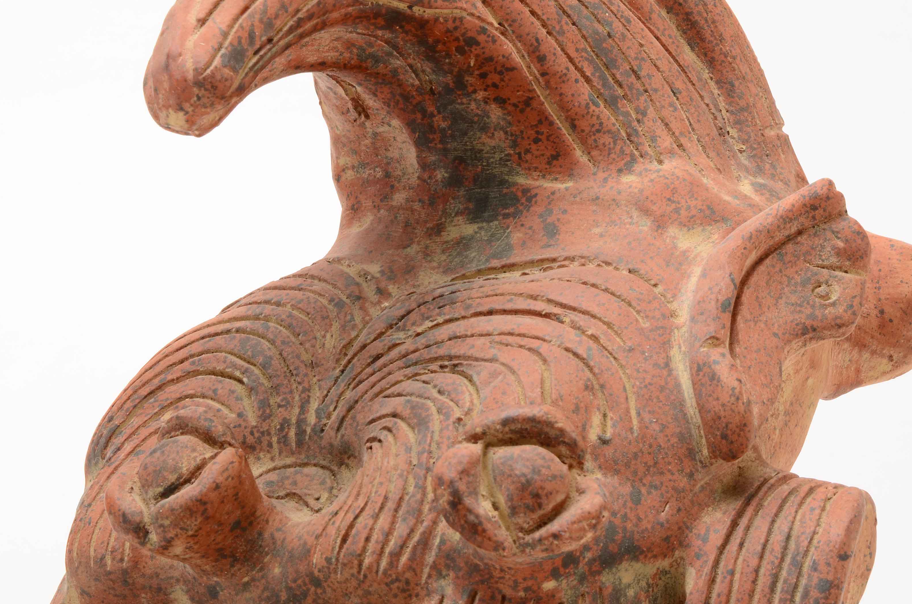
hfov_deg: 17.7
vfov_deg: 11.8
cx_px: 410
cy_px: 237
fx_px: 2932
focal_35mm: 116
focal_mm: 50
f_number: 22
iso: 100
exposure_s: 1/160
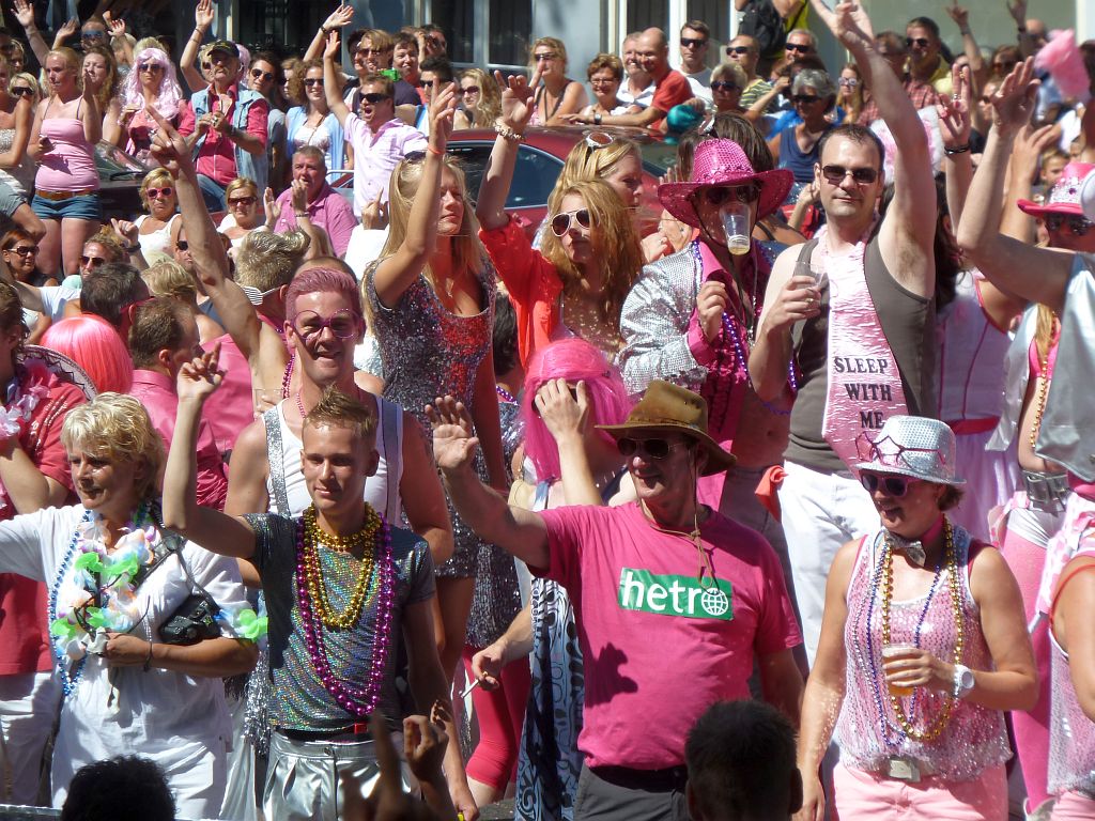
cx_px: 548
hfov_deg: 10.1
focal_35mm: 196
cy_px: 410
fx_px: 6200
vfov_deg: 7.6
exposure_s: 1/400
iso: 80
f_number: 4.5
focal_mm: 32.1
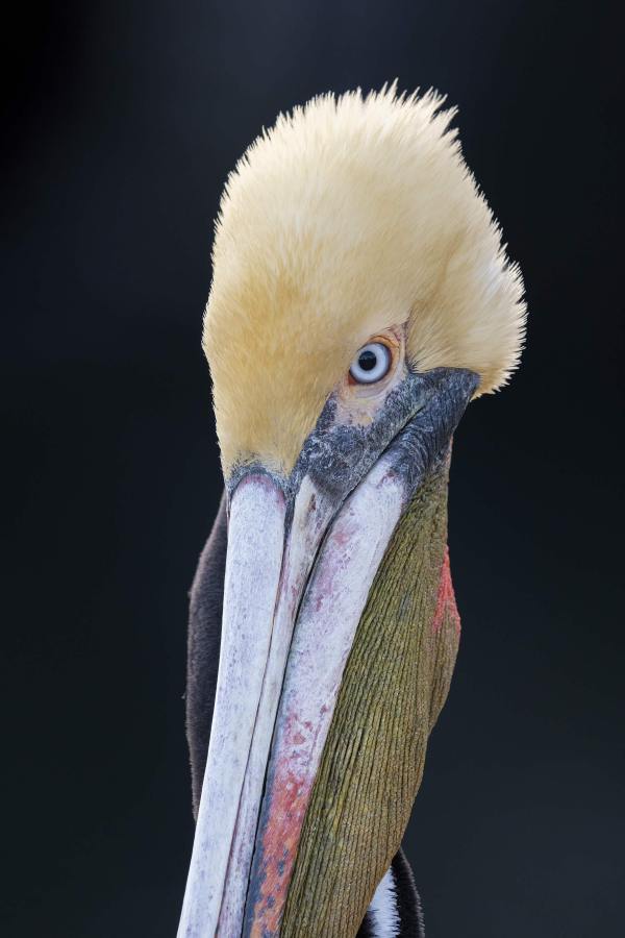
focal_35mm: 785
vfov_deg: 2.6
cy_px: 469
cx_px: 312
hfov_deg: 1.8
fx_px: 20441
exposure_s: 1/250
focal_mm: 785
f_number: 11
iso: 2500
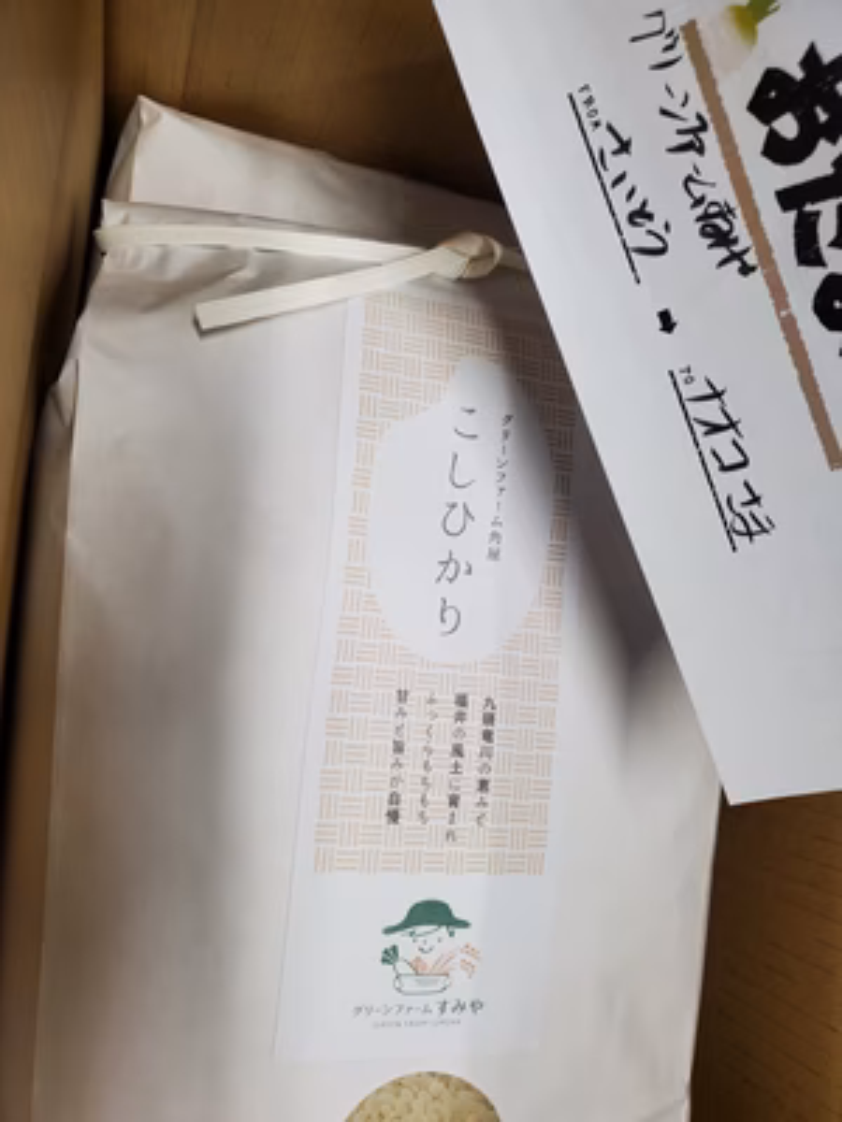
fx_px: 843
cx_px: 421
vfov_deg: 67.3
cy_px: 561
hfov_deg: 53.1
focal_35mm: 26
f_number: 2.4
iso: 160
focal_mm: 4.3
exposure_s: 1/120
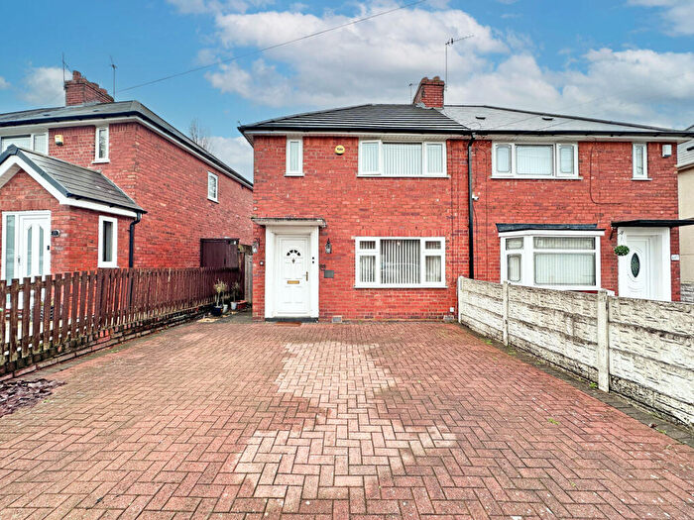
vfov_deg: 85.7
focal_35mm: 14
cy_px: 260
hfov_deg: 102.1
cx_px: 347
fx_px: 281
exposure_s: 1/105
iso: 40
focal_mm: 2.22
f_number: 2.2
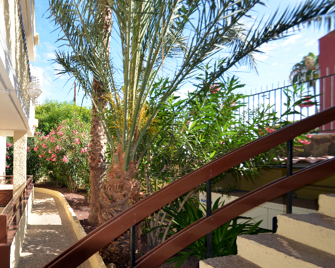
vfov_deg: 65.1
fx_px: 208
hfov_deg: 73.0
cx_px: 90
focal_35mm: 21
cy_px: 155
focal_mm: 10
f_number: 6.3
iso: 100
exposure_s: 1/200
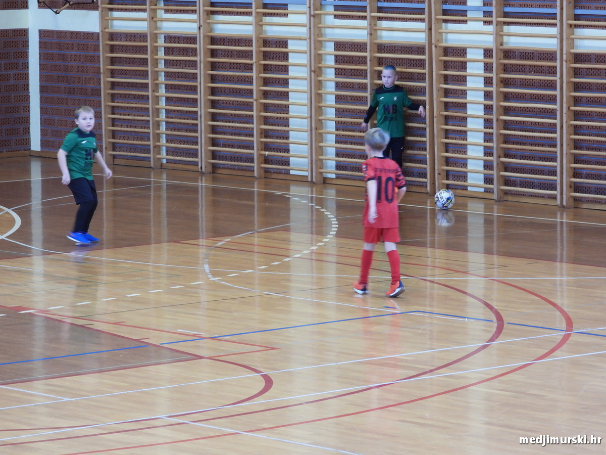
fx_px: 3239
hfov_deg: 10.7
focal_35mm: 185
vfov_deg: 8.0
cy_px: 228
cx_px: 303
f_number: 4.5
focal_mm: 33.2
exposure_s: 1/40
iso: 400
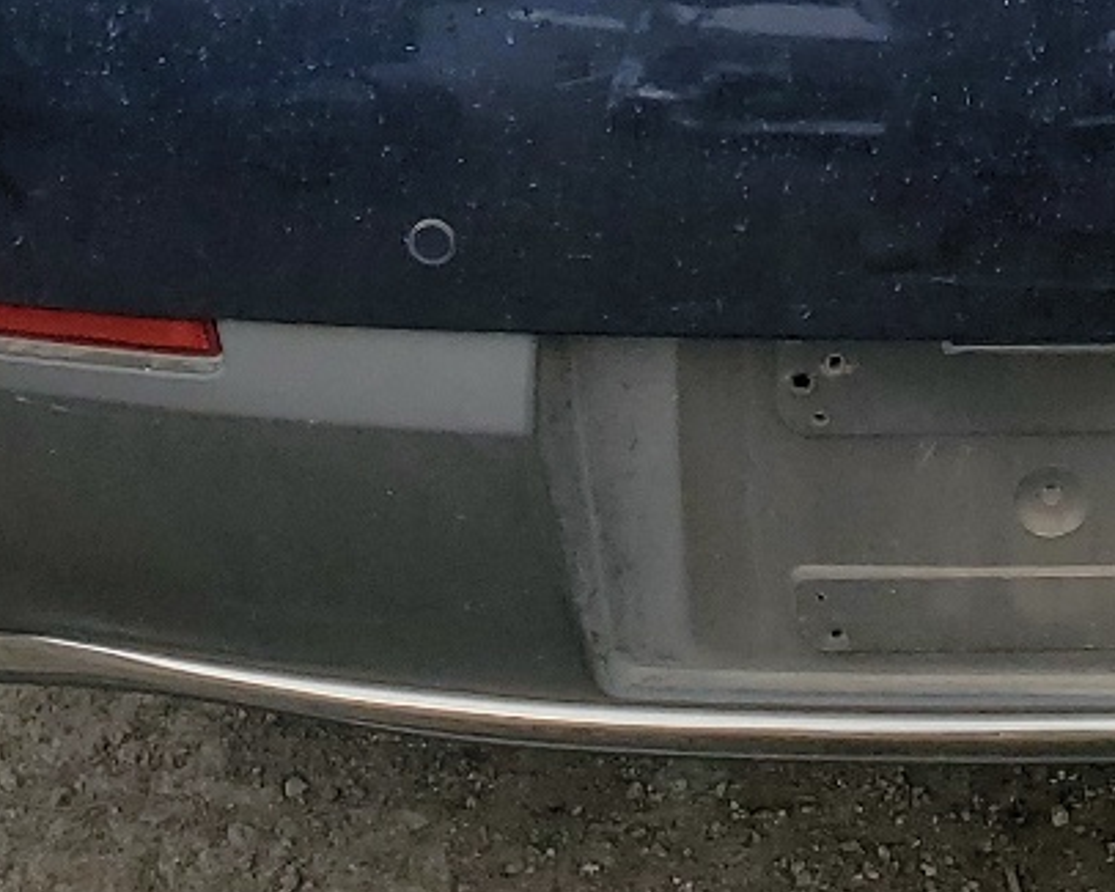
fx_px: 3301
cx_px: 1016
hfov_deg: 18.8
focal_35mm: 100
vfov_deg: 14.3
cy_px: -483
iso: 50
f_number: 1.5
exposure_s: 1/625
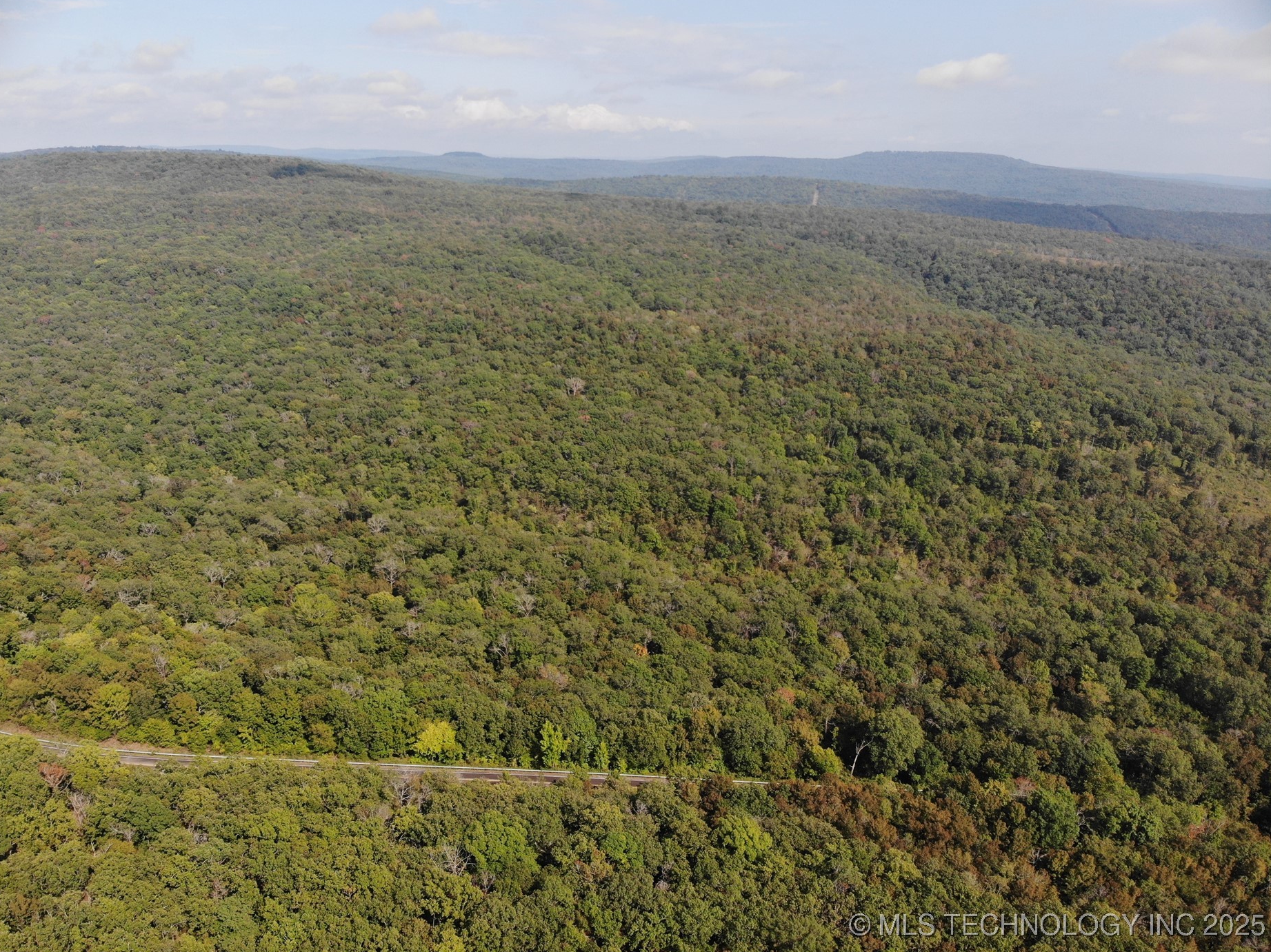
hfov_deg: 69.4
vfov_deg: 54.8
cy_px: 458
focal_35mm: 25
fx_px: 918
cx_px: 611
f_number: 2.8
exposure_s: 1/196
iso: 100
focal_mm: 4.5
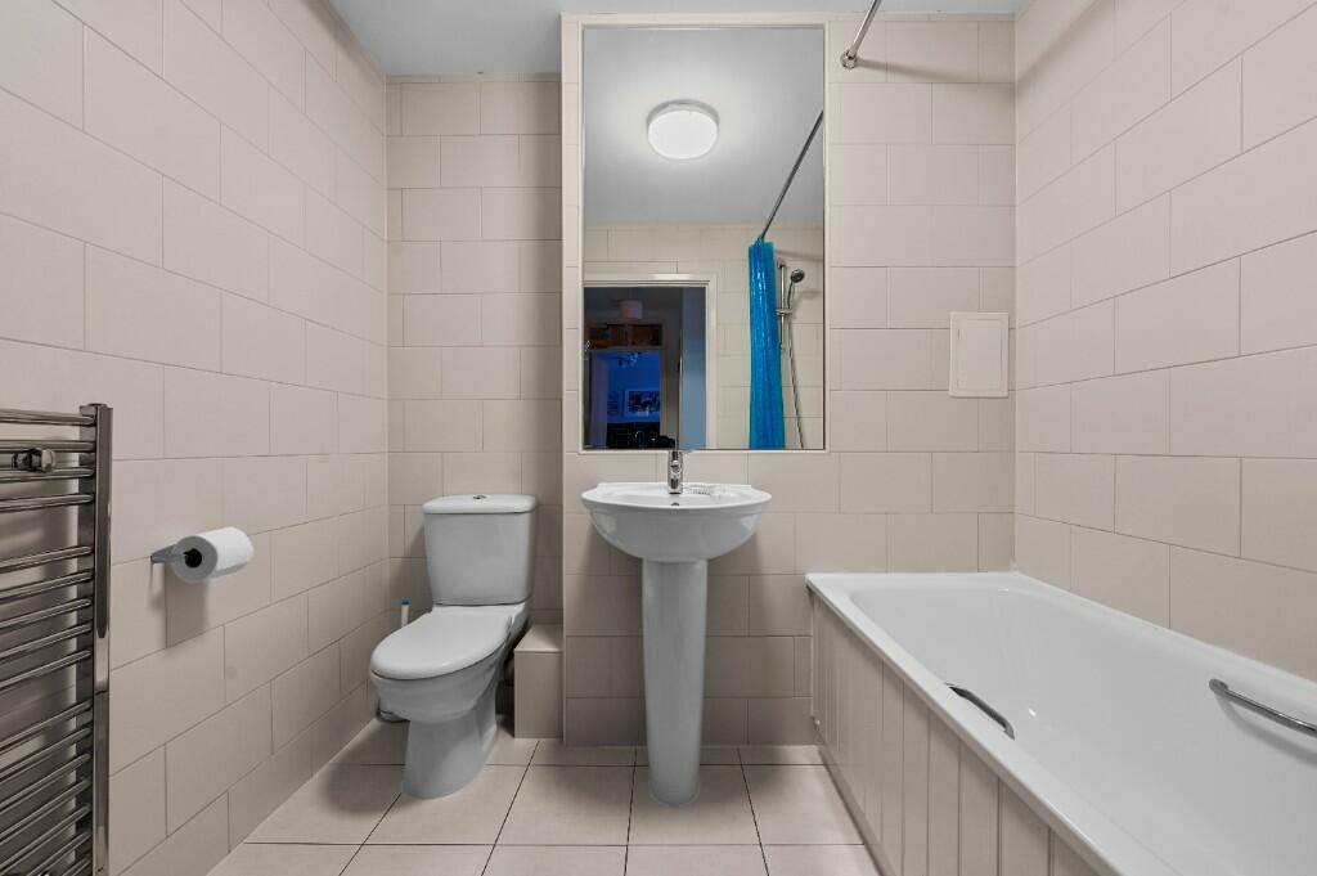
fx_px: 512
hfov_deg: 104.3
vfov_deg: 81.1
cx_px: 658
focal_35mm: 14
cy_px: 438
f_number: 8
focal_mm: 14
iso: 400
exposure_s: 1.3
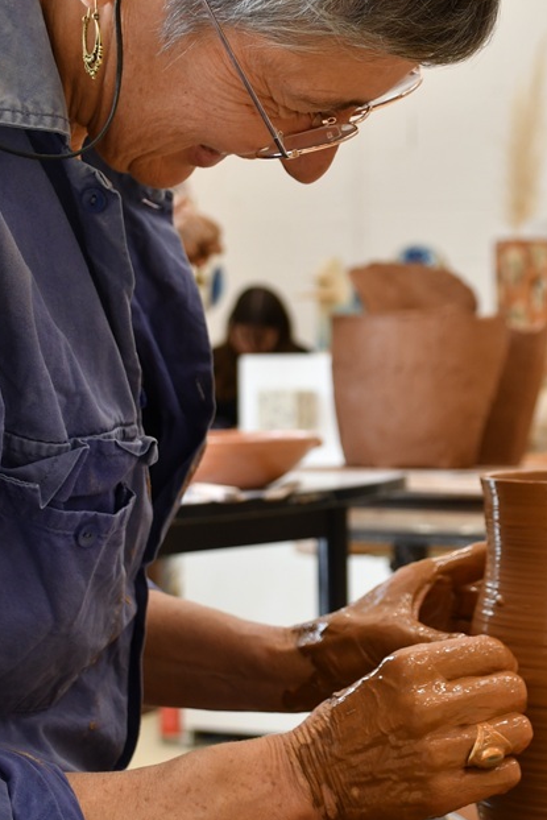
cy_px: 370
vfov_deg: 25.0
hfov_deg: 16.8
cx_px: 385
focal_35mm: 81
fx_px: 1845
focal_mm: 28
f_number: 4.5
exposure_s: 1/80
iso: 320
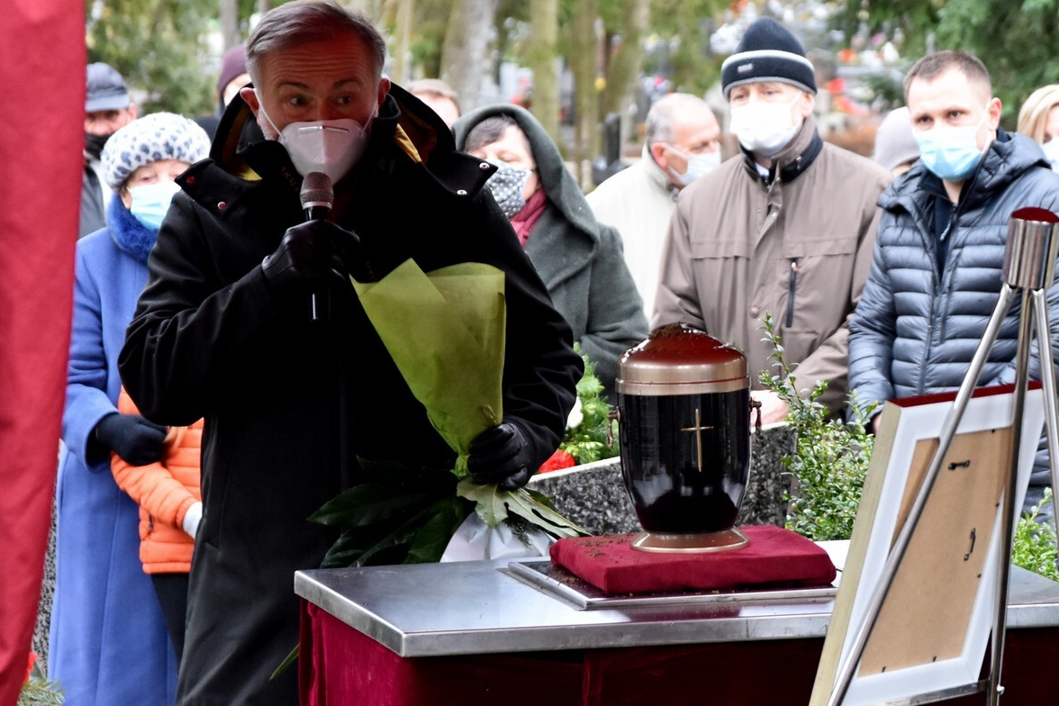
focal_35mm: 162
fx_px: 4765
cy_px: 416
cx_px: 774
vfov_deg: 8.5
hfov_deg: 12.6
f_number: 4
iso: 1000
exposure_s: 1/60
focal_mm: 62
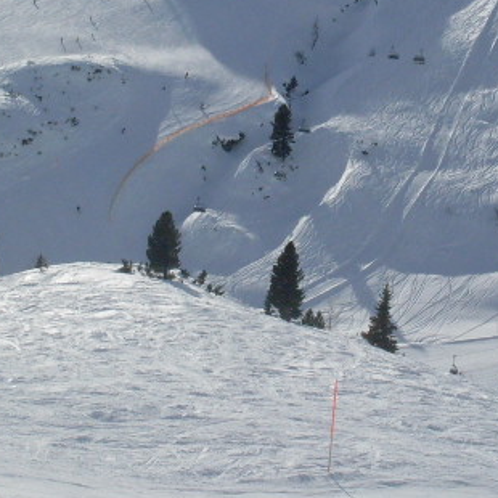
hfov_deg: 15.7
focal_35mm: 111
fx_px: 1807
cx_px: 262
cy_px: 104
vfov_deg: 15.6
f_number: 8.4
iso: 80
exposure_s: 1/750
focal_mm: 6.3
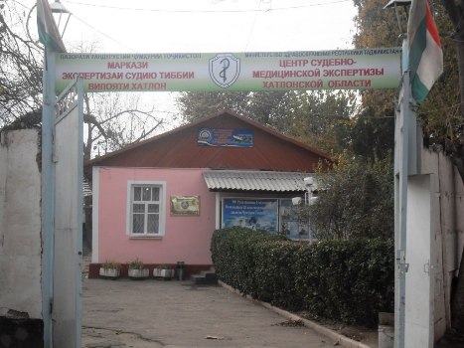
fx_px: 992
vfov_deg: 19.9
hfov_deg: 26.3
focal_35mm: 74
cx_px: 232
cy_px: 174
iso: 80
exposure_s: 1/250
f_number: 4
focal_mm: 11.8
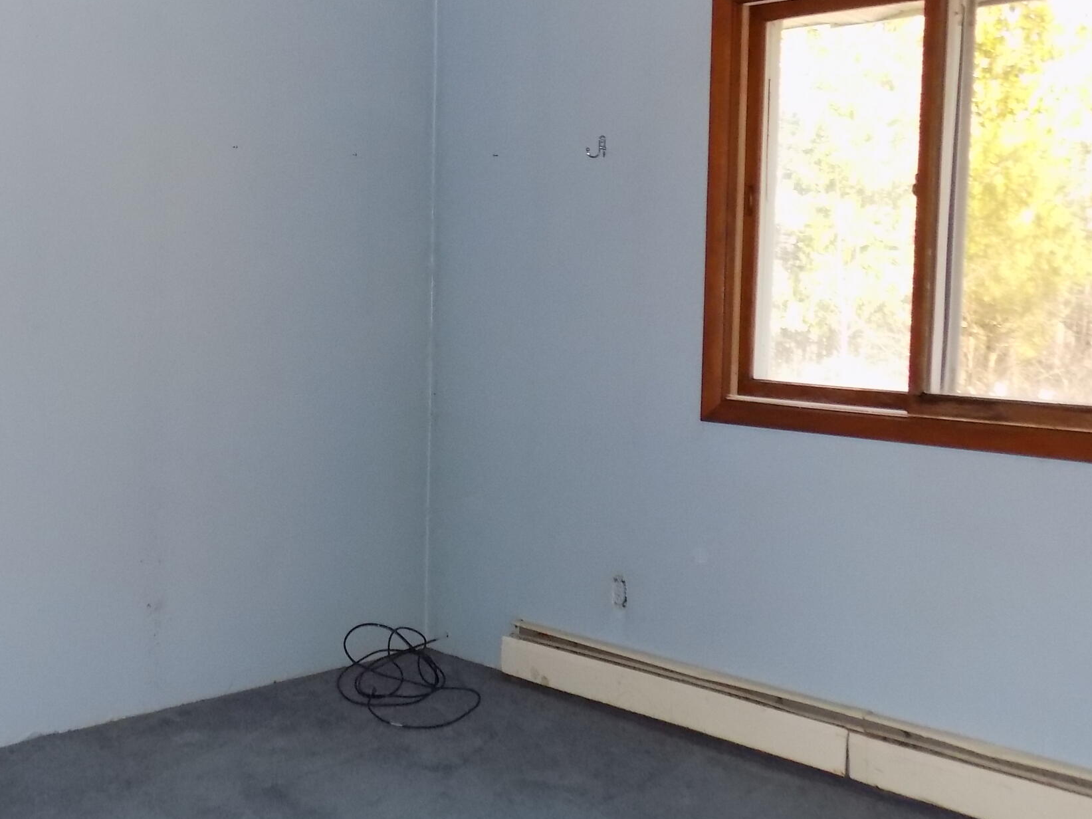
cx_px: 354
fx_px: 1325
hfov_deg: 44.1
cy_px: 388
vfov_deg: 34.3
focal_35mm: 42
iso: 200
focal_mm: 4
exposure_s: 1/30
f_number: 3.1
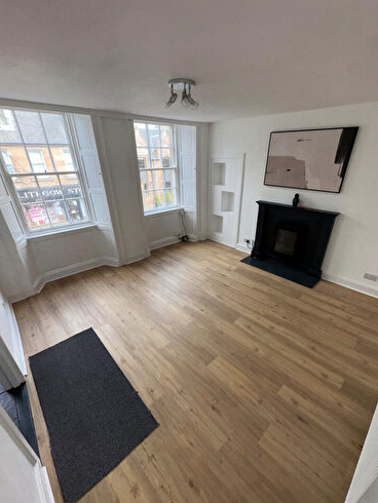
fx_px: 218
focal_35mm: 15
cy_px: 263
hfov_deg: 81.7
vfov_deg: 98.1
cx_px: 199
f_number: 2.2
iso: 40
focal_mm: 2.22
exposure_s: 1/122
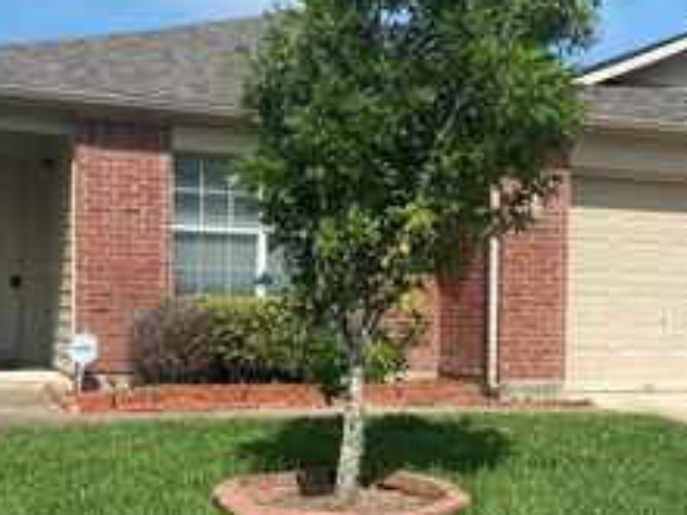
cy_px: 345
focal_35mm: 59
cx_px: 440
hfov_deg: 32.5
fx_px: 1171
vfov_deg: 24.7
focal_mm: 4.25
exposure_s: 1/3125
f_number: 1.8
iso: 32
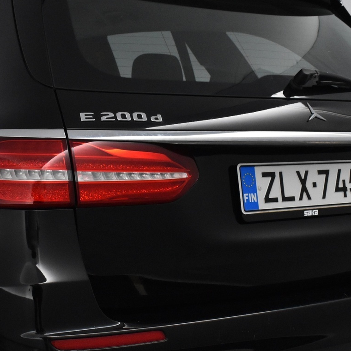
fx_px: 779
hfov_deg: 25.4
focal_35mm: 68
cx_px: 142
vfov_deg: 25.3
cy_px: 224
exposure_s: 1/200
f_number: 7.1
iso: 3200
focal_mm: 25
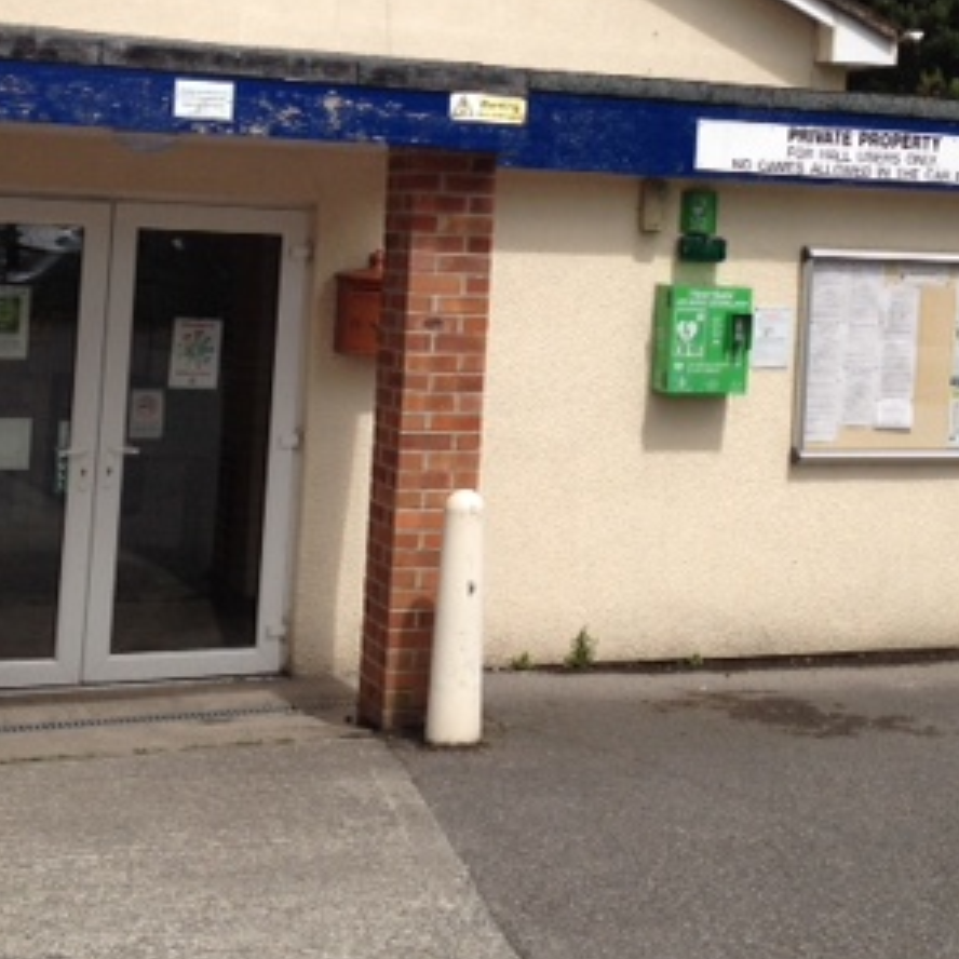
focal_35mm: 67
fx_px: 2100
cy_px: 217
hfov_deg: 25.7
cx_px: 496
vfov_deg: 25.4
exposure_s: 1/1842
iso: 50
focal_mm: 4.28
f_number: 2.4
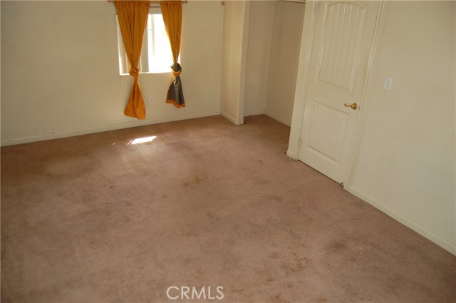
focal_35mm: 27
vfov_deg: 47.8
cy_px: 152
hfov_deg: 67.4
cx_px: 228
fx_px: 342
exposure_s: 1/60
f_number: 3.5
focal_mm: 18
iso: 400
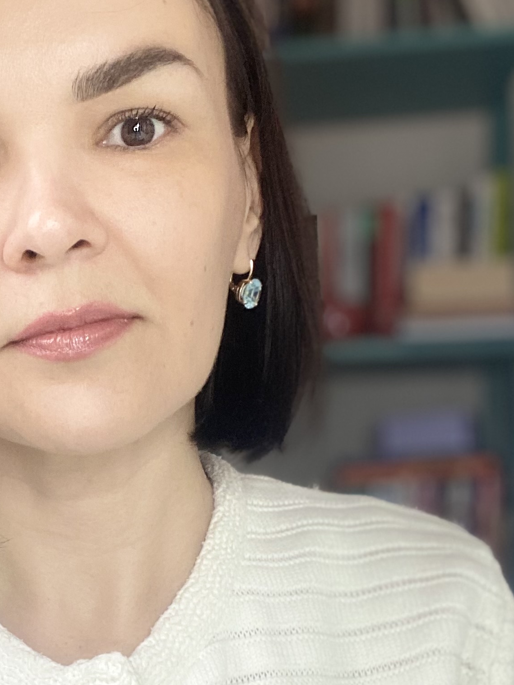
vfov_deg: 31.3
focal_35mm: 61
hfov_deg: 23.1
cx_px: 0
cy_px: 491
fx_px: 1208
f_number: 2.2
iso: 125
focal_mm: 2.71
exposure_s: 1/60
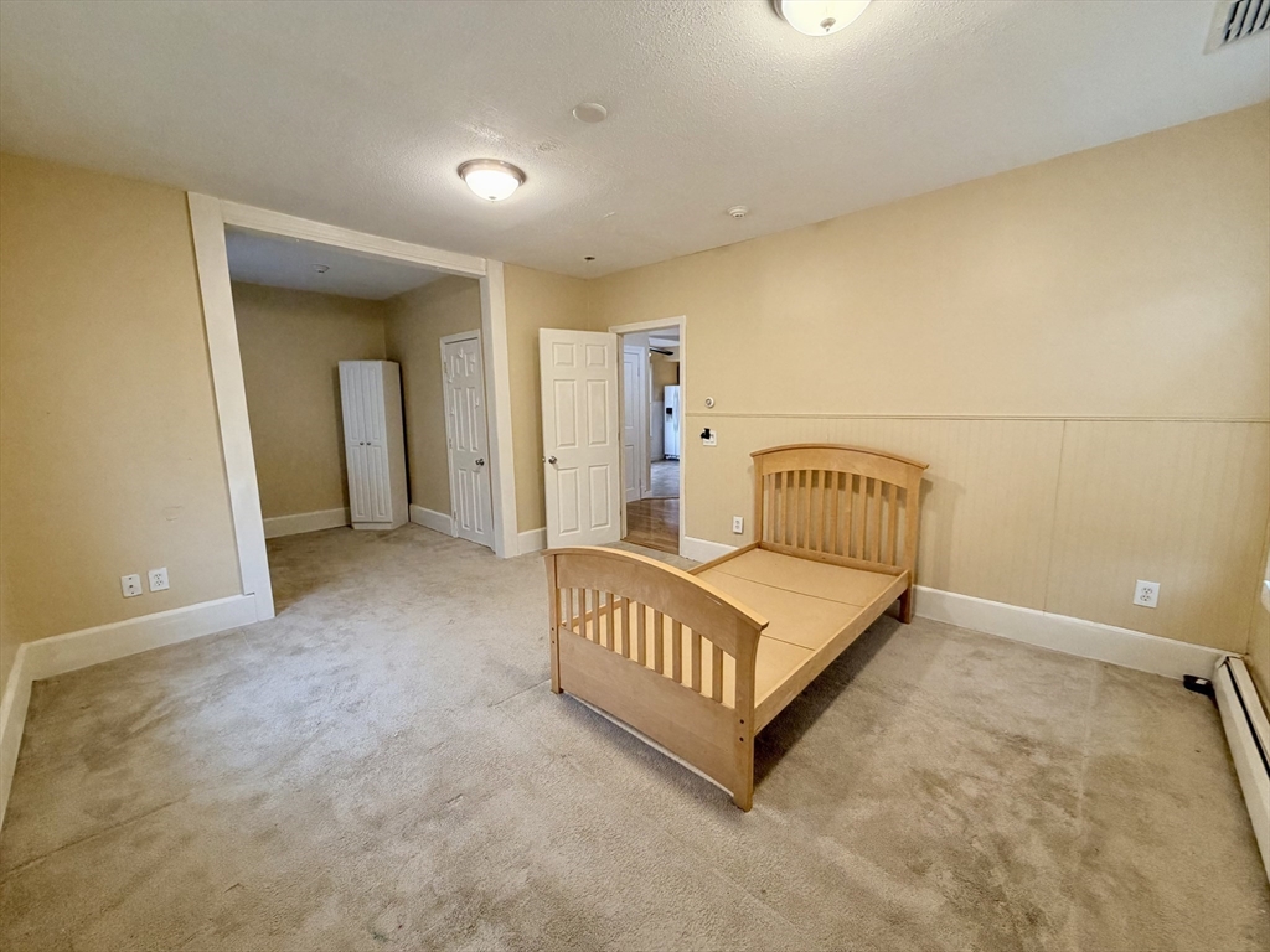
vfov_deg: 85.7
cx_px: 635
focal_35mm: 14
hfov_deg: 102.1
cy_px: 476
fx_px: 514
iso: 200
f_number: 2.2
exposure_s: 1/60
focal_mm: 2.22
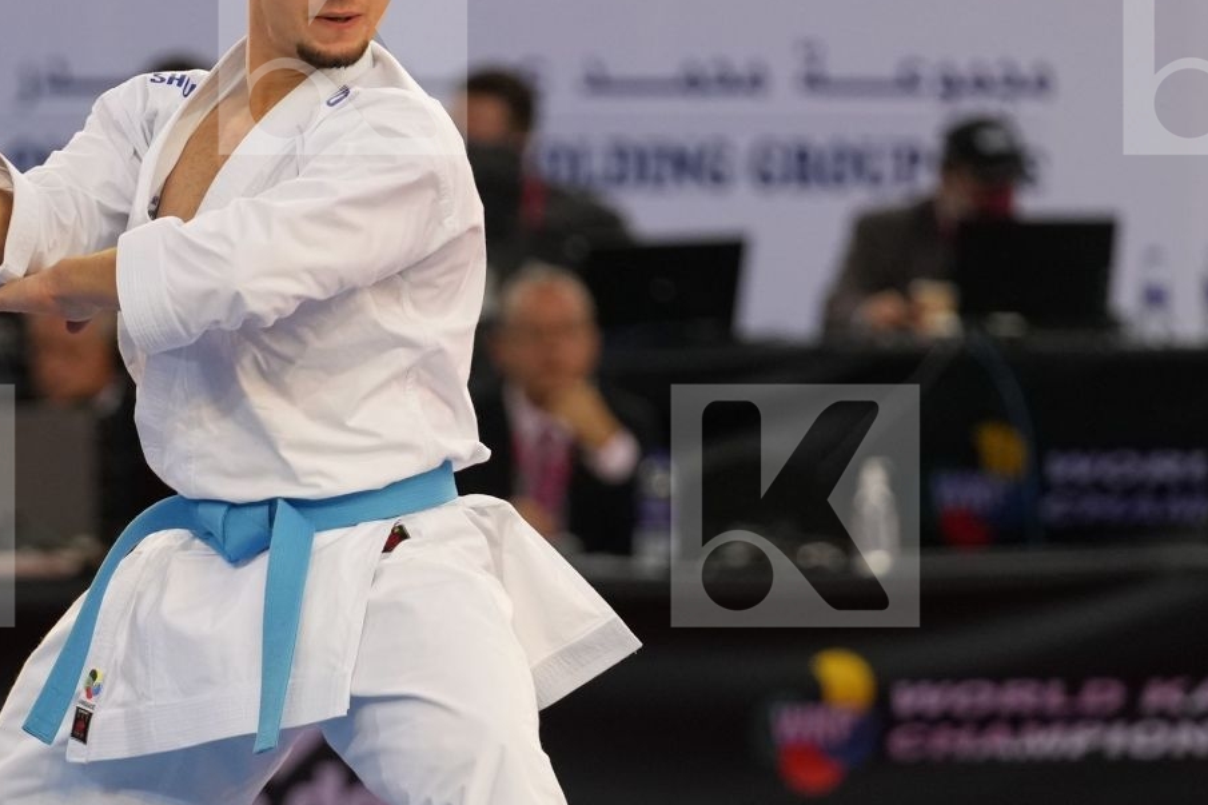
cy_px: 506
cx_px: 343
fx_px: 19223
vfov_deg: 2.4
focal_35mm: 573
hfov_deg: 3.6
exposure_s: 1/500
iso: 1000
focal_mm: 192
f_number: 2.8
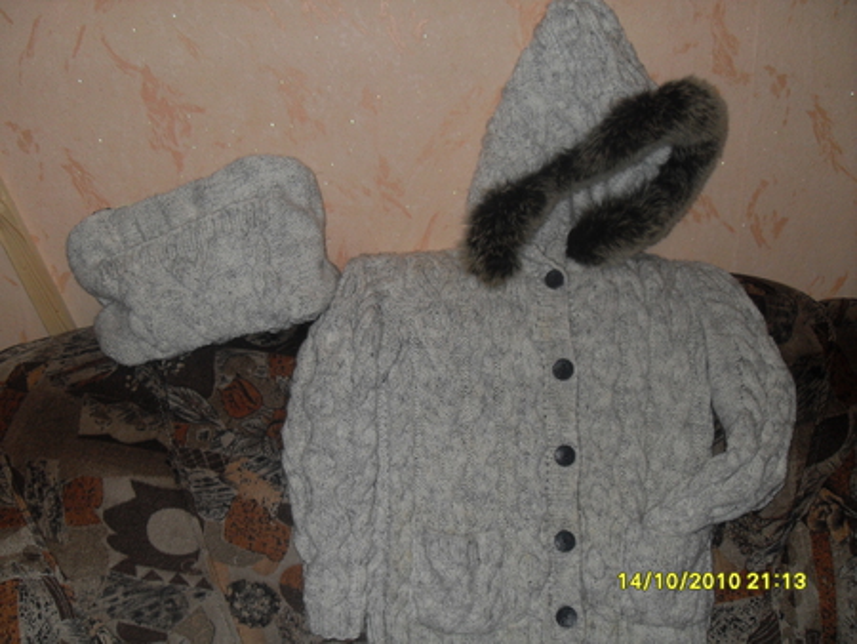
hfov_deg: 50.1
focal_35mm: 37
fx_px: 917
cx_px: 428
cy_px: 322
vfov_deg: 38.7
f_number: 2.8
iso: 100
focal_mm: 6.3
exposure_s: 1/45
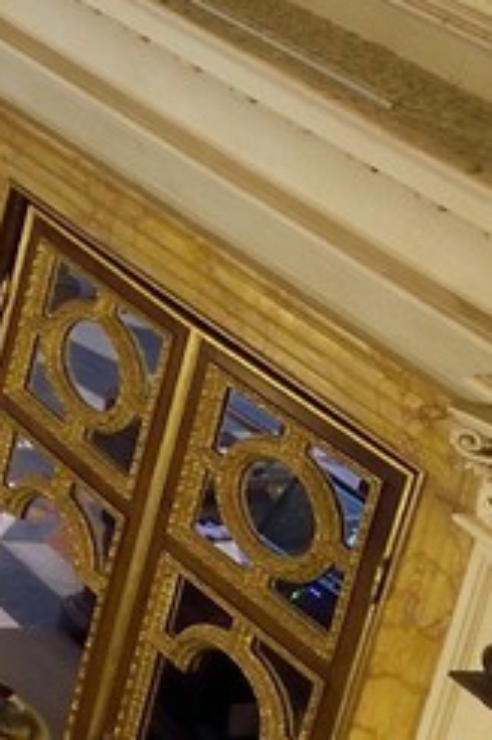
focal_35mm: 111
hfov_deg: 7.6
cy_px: -263
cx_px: -1557
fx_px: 2279
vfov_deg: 17.2
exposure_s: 1/10
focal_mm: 17
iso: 800
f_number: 7.1
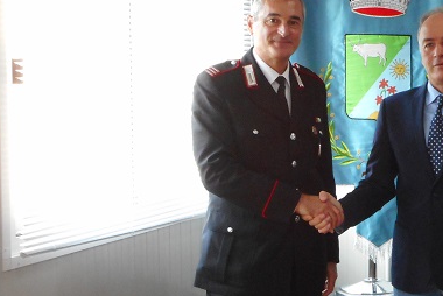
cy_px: 172
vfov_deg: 14.3
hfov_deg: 20.7
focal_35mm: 96
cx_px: 419
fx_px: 1182
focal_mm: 6.9
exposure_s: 1/30
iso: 400
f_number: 4.5
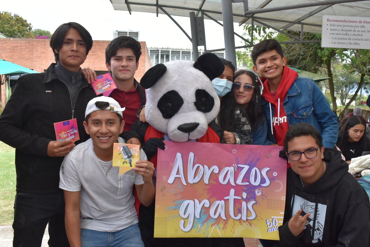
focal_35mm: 38
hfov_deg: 51.3
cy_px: 124
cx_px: 185
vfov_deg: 35.5
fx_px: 385
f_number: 8
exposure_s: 1/500
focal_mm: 25
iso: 640
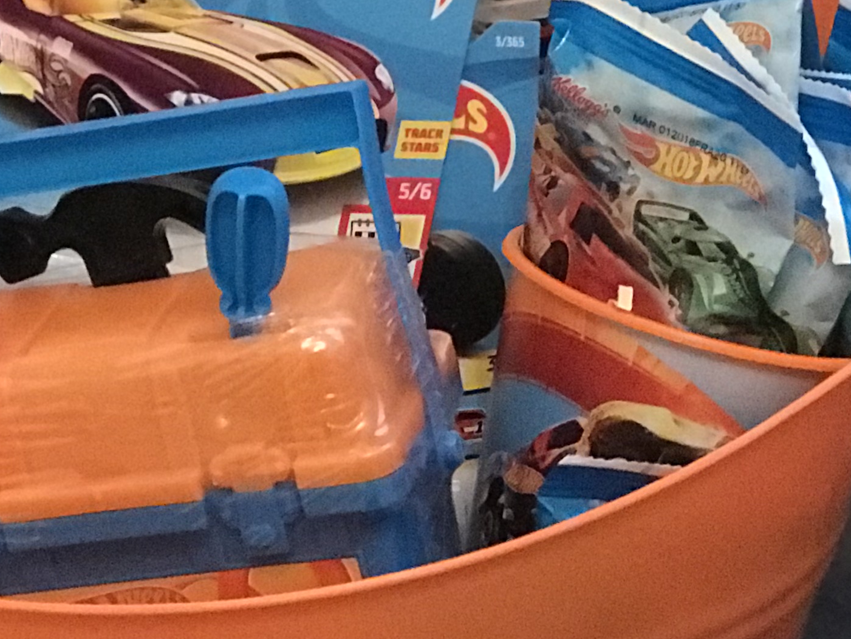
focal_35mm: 164
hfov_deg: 12.0
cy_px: 170
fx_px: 4032
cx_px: 341
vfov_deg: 9.0
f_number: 2.8
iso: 1250
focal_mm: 6.6
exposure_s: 1/60
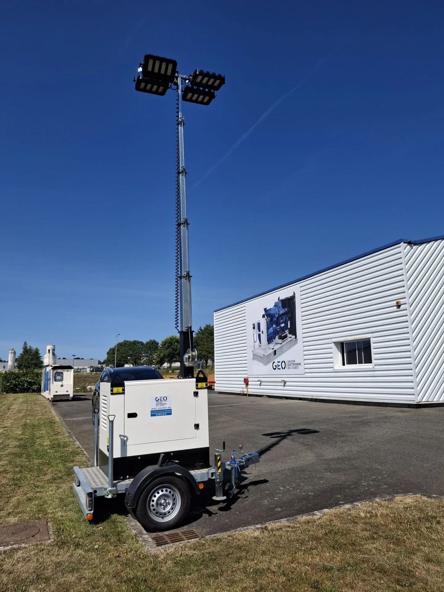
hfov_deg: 54.9
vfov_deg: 69.4
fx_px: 428
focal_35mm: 25
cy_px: 296
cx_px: 222
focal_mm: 4.69
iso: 32
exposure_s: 1/2793
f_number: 1.8
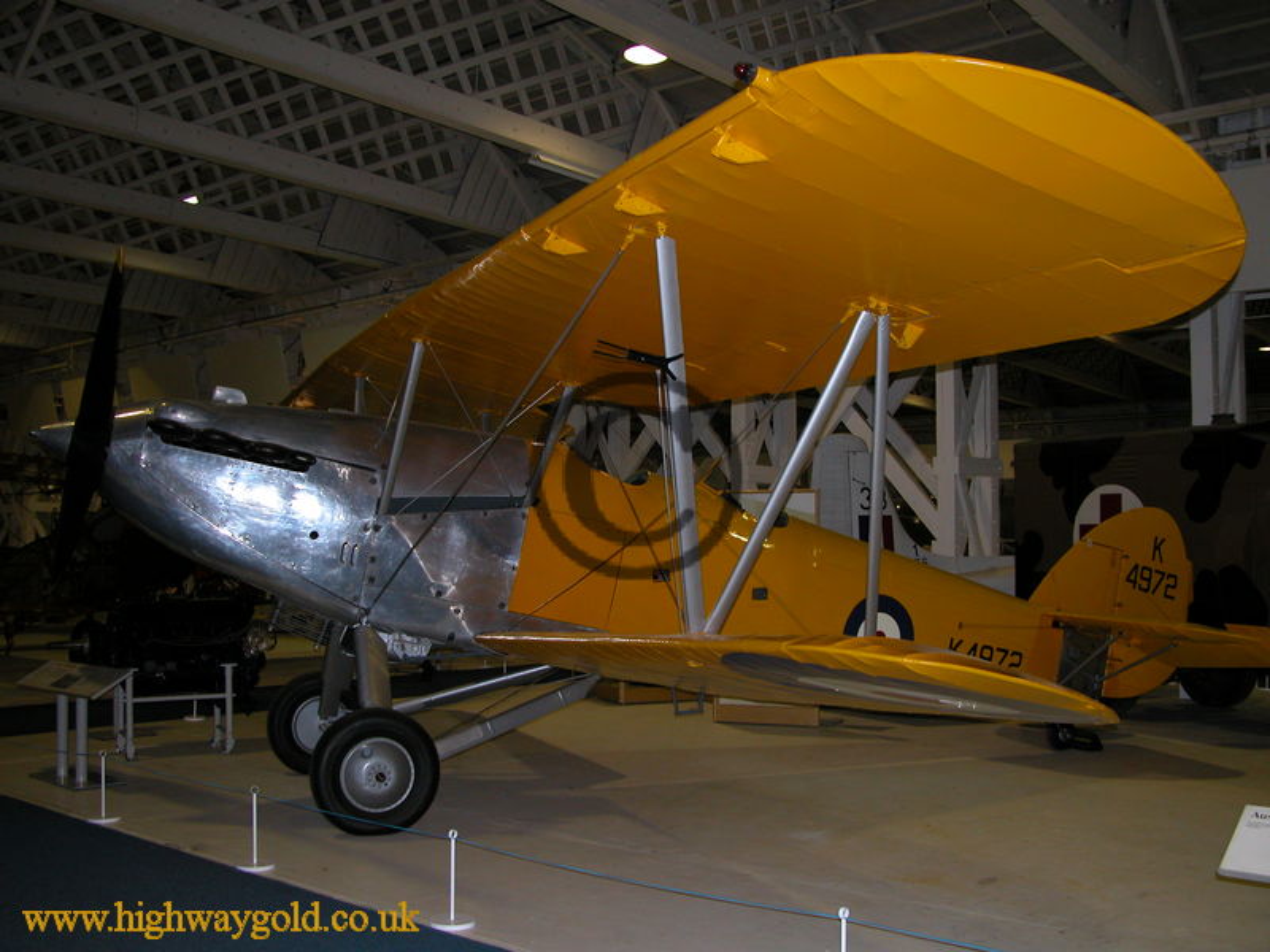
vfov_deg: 40.7
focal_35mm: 35
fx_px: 1284
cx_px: 635
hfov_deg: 52.6
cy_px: 476
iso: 200
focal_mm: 8.9
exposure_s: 1/60
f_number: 2.8
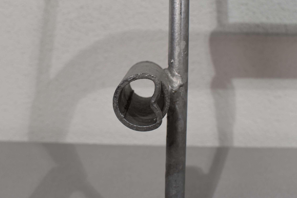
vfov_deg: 34.6
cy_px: 97
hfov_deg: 50.1
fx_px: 318
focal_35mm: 39
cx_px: 149
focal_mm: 25
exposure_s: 1/60
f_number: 7.1
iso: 400
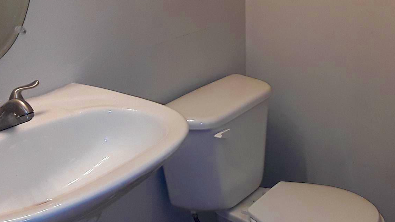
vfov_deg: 22.6
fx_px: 555
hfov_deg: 38.7
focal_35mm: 53
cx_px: 263
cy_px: 134
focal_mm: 2.91
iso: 40
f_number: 1.9
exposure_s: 1/40
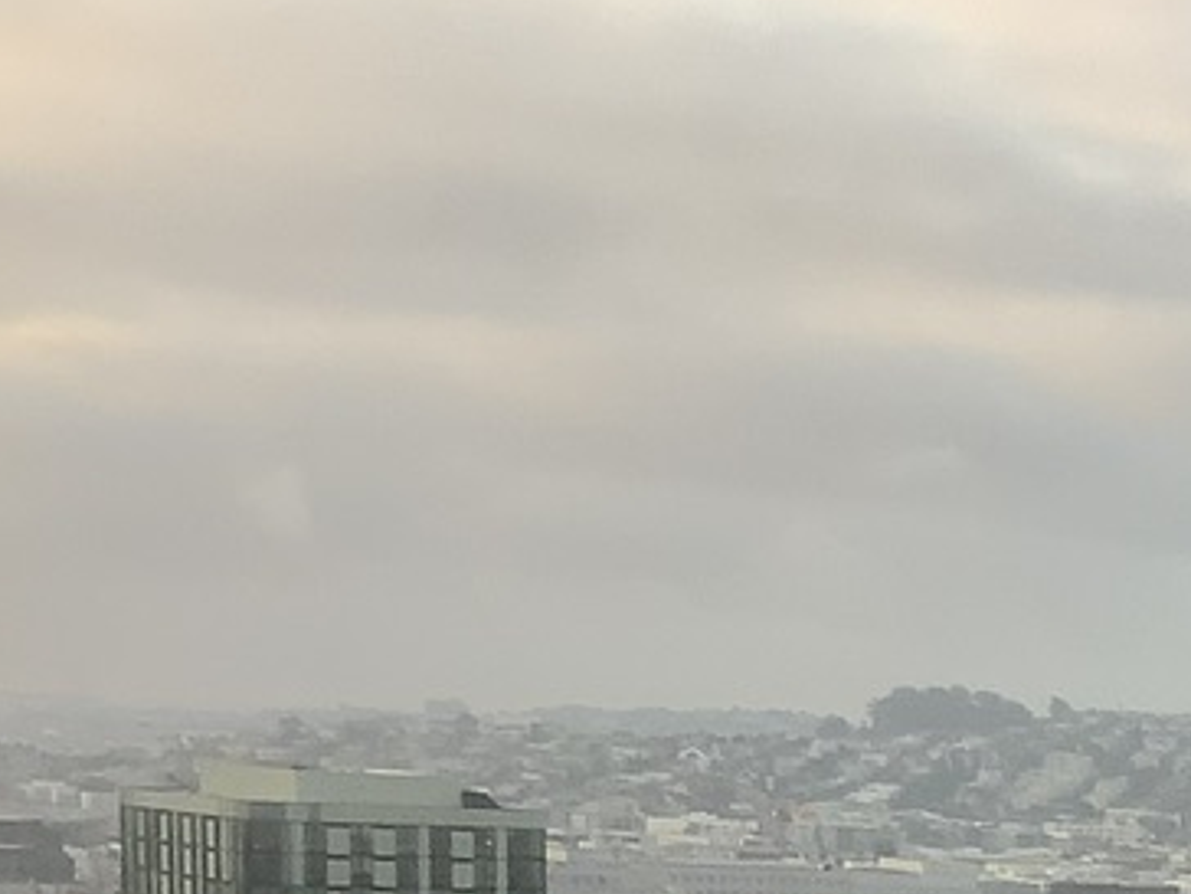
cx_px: 1989
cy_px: 1362
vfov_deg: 12.8
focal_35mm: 109
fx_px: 3750
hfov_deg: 15.9
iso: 50
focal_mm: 3.3
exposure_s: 1/120
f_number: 2.4
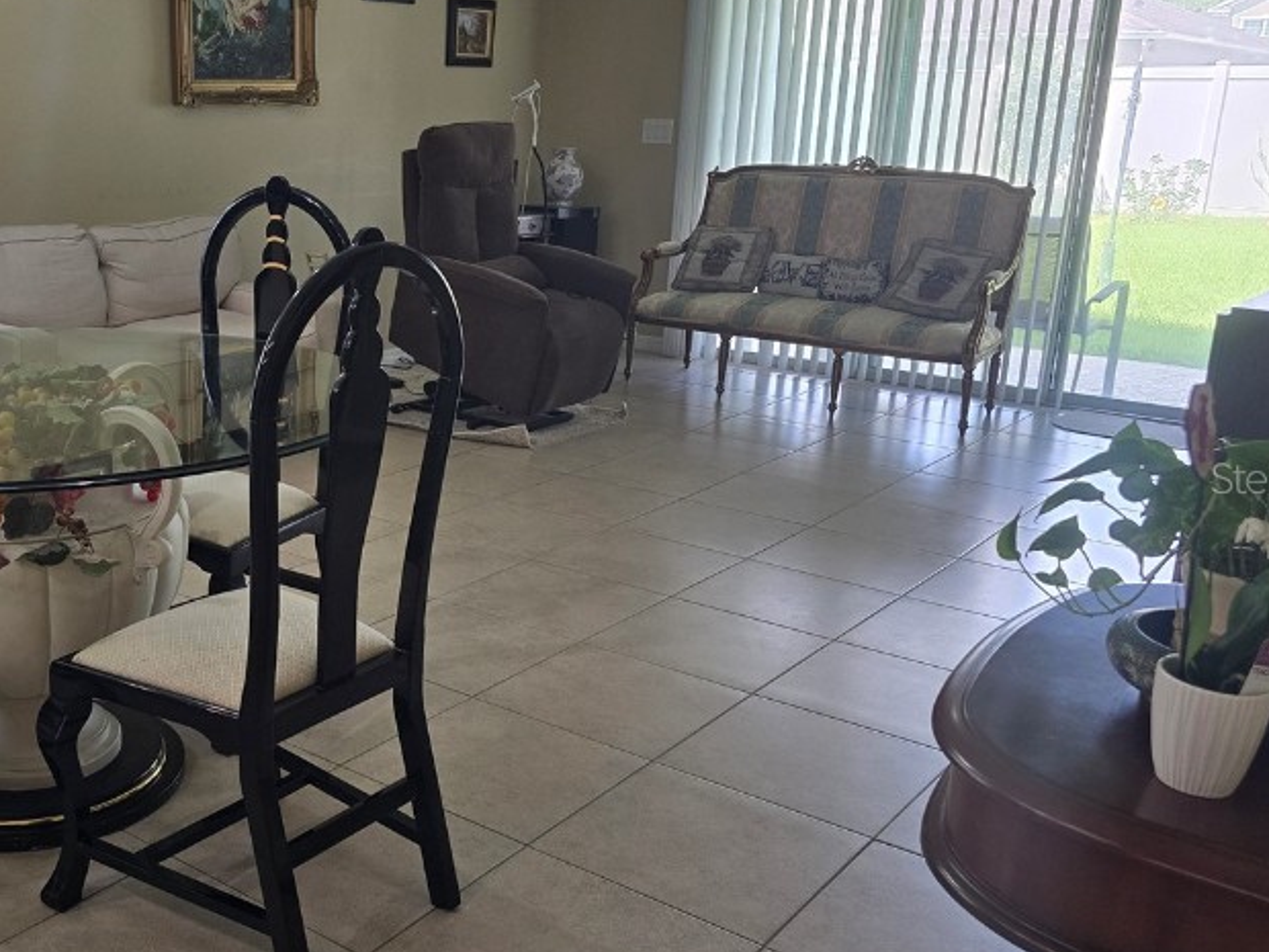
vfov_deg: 37.7
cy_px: 477
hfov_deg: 47.6
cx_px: 356
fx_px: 1393
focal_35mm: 38
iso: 160
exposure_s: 1/120
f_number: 1.7
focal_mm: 6.3
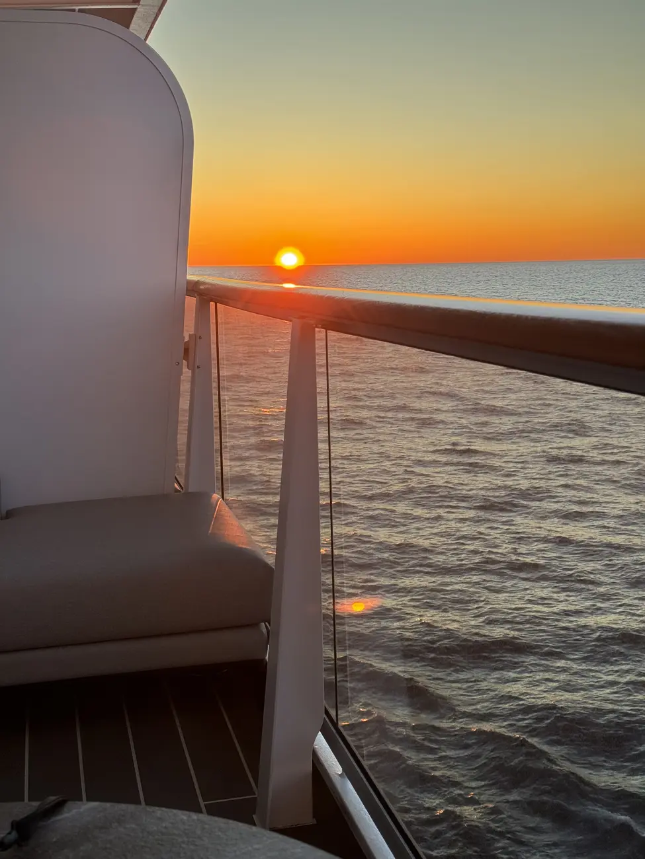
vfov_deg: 39.7
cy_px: 430
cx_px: 322
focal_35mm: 48
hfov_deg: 30.3
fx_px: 1193
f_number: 1.78
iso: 64
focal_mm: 6.86
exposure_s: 1/372
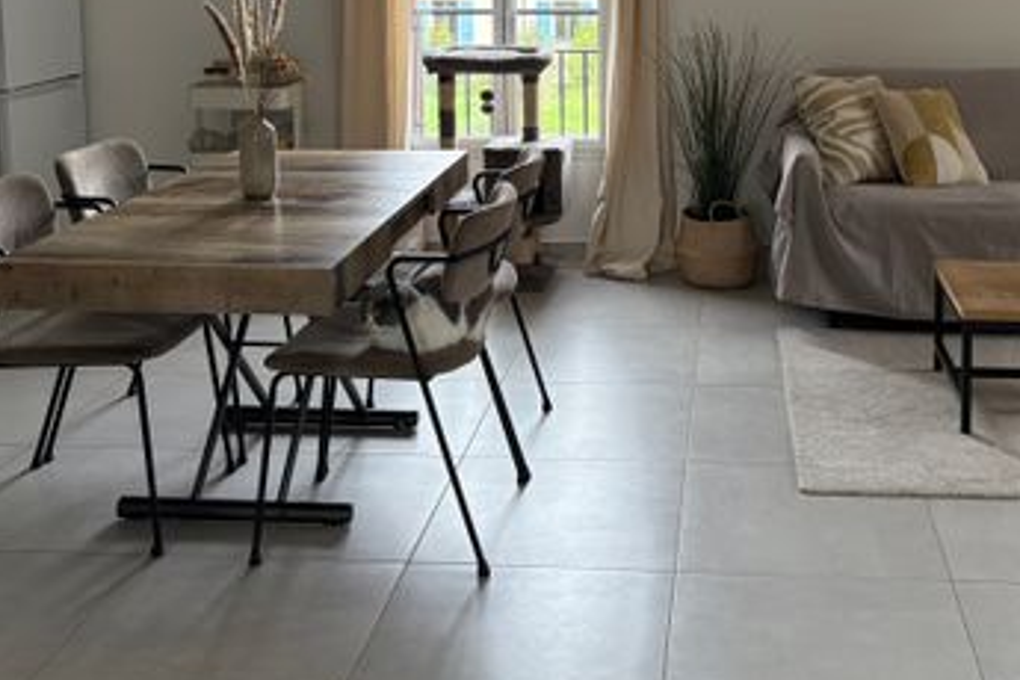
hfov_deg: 41.6
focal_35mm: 47
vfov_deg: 27.5
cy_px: 59
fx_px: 1332
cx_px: 642
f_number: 1.6
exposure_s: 1/66
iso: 125
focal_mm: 5.96
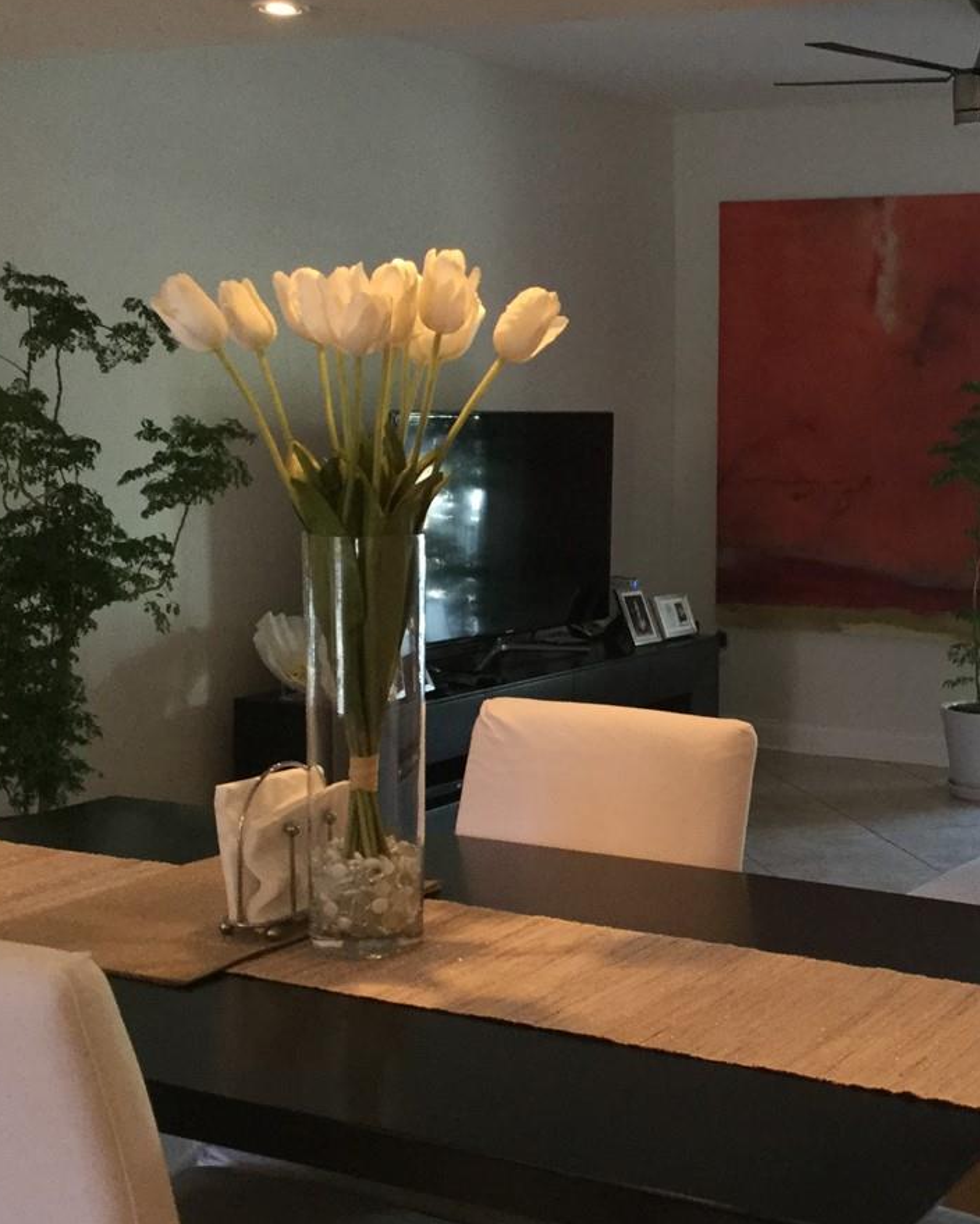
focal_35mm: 55
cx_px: 738
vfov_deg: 34.1
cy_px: 570
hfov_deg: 27.2
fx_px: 1994
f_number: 2.4
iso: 100
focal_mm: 3.3
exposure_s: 1/30
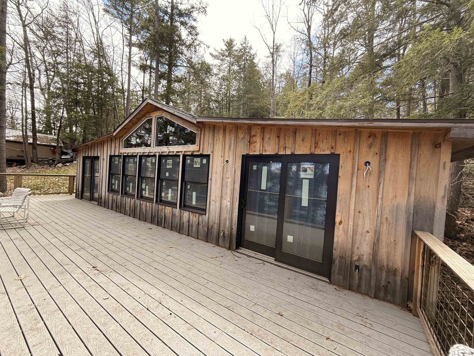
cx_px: 237
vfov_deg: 85.7
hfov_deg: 102.1
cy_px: 178
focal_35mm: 14
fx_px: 192
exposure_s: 1/216
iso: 50
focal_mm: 2.22
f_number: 2.2
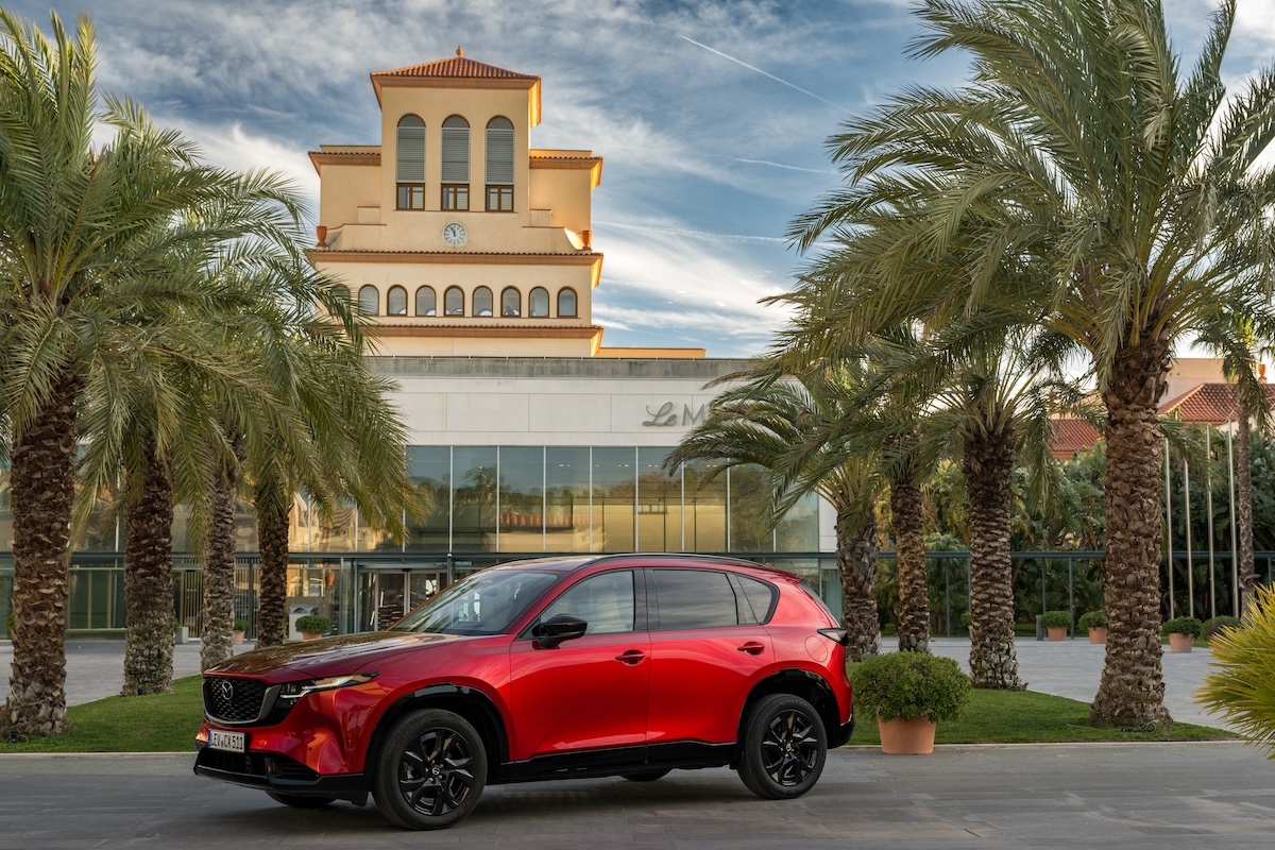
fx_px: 1594
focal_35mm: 45
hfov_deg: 43.6
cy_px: 425
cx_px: 638
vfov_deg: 29.9
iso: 320
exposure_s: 1/100
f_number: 6.3
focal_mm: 45
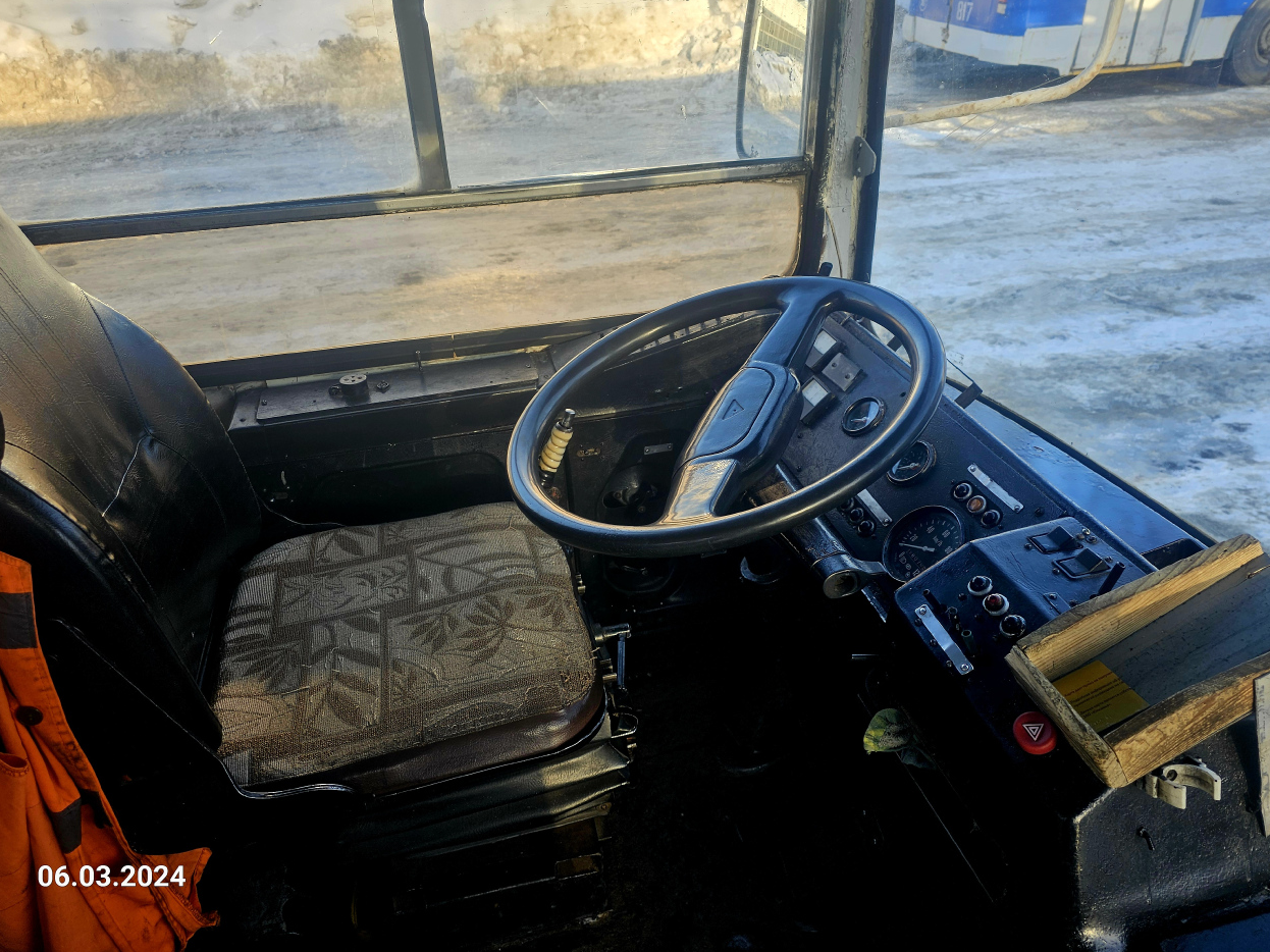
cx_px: 637
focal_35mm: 24
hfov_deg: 71.6
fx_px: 880
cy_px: 458
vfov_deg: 56.8
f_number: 1.7
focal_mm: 6.3
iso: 12
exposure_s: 1/100
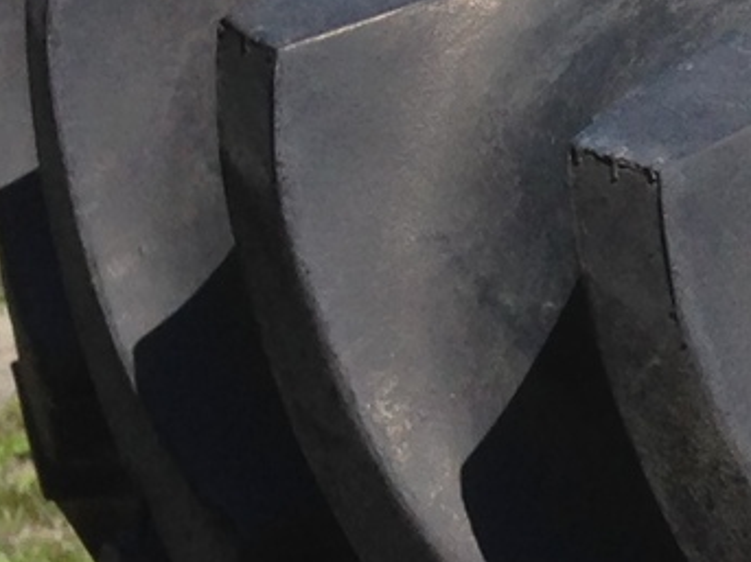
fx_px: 4272
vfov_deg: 7.5
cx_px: 1855
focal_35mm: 197
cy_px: 531
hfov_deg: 9.0
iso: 50
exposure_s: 1/1205
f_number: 2.4
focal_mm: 4.12
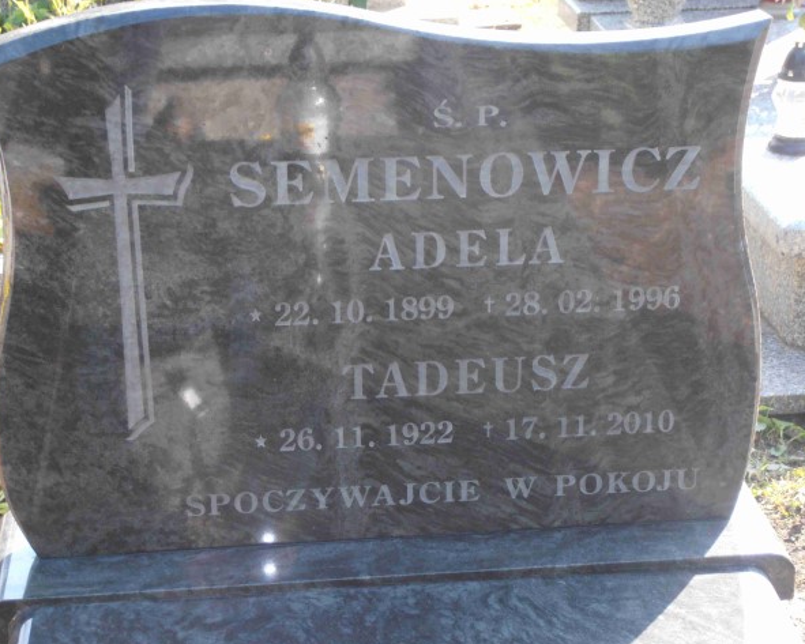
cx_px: 424
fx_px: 2216
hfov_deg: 20.6
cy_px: 324
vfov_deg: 16.5
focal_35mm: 93
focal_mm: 15.51
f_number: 5.1
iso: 100
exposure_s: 1/60
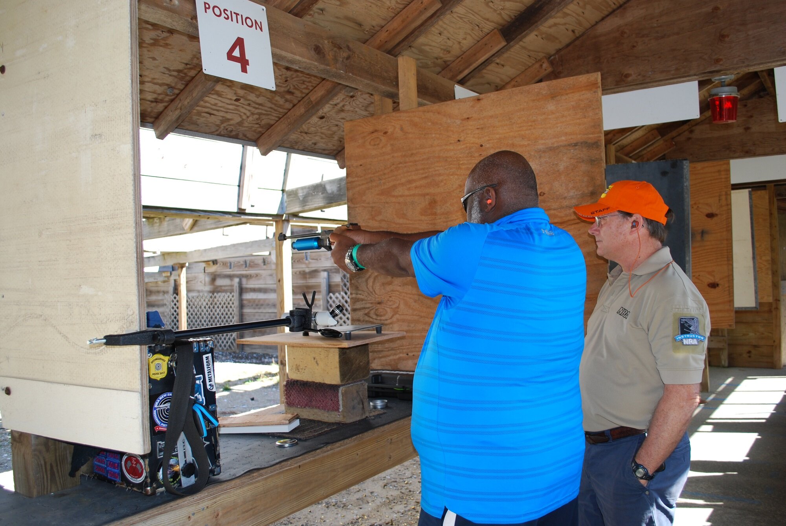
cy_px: 263
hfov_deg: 61.9
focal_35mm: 30
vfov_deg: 43.7
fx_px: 656
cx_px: 393
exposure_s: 1/125
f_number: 3.8
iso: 140
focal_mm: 20
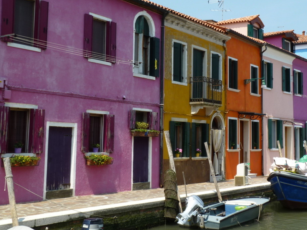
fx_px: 497
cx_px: 202
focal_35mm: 56
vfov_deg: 26.1
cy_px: 94
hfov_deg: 34.1
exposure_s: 1/250
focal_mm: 7.2
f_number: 5.6
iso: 80
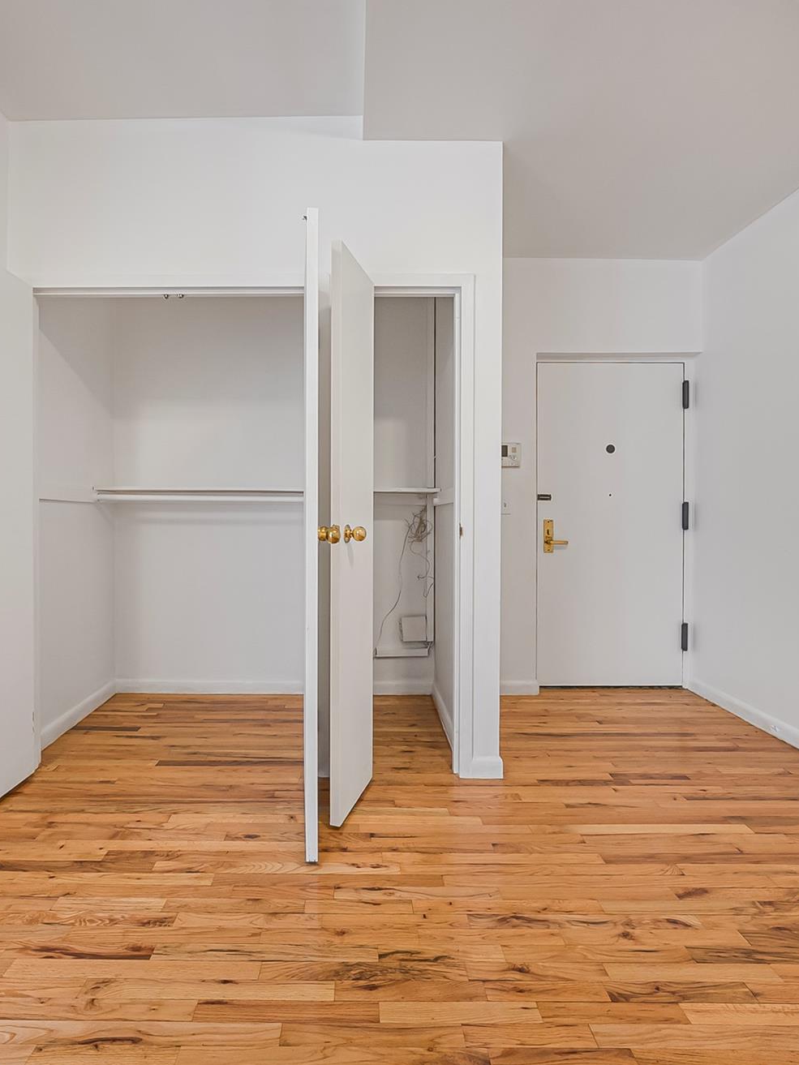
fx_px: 554
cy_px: 514
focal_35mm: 18
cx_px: 356
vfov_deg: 87.7
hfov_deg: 71.4
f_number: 9
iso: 800
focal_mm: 12
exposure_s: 1/8
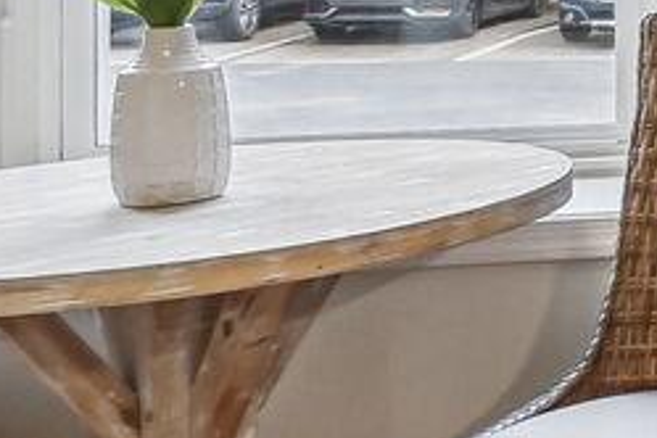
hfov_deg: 13.4
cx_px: 1588
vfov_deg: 12.0
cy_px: -111
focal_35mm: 111
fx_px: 2026
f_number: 9
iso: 800
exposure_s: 1/25
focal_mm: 16
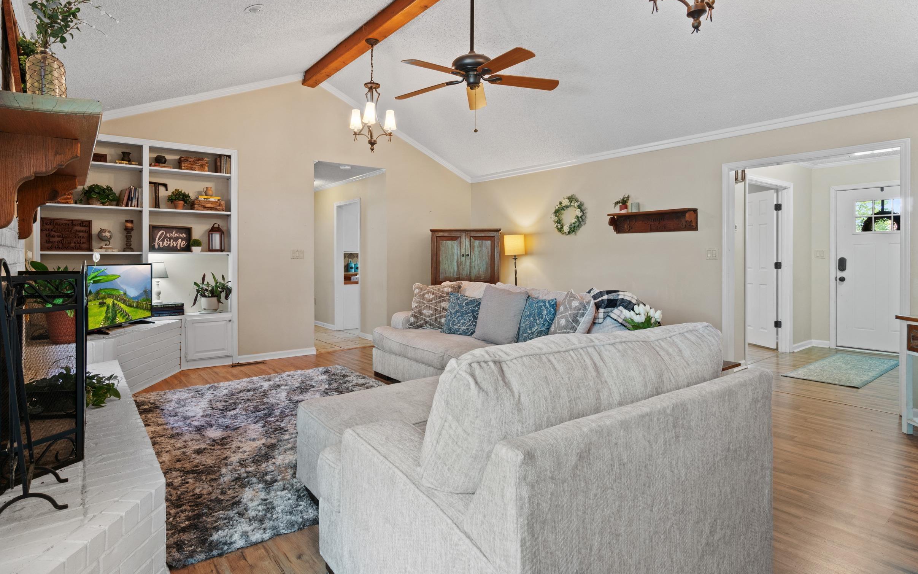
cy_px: 266
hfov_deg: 88.0
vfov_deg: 62.2
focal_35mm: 19
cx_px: 451
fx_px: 475
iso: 250
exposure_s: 1/3
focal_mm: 12
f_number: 9
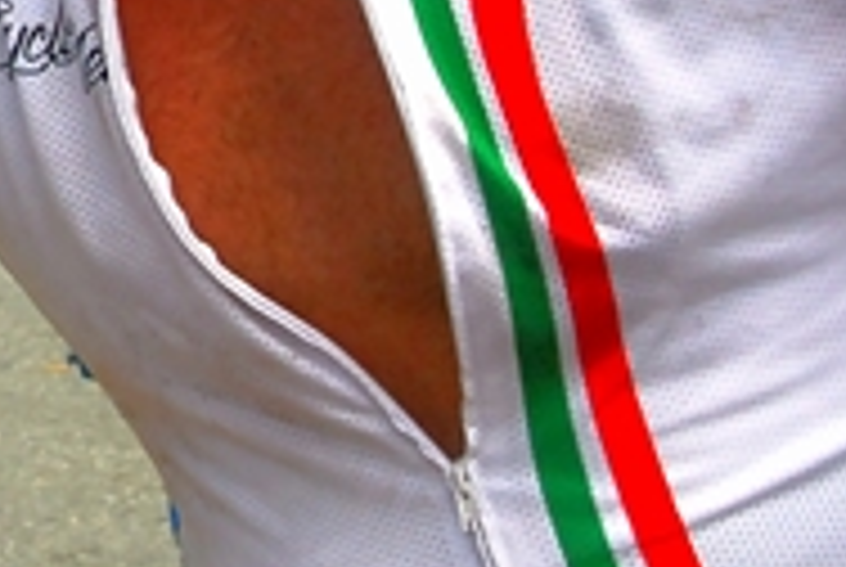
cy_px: -200
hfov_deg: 7.7
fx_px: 6025
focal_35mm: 256
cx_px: -783
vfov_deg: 5.4
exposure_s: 1/500
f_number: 11
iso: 400
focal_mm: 40
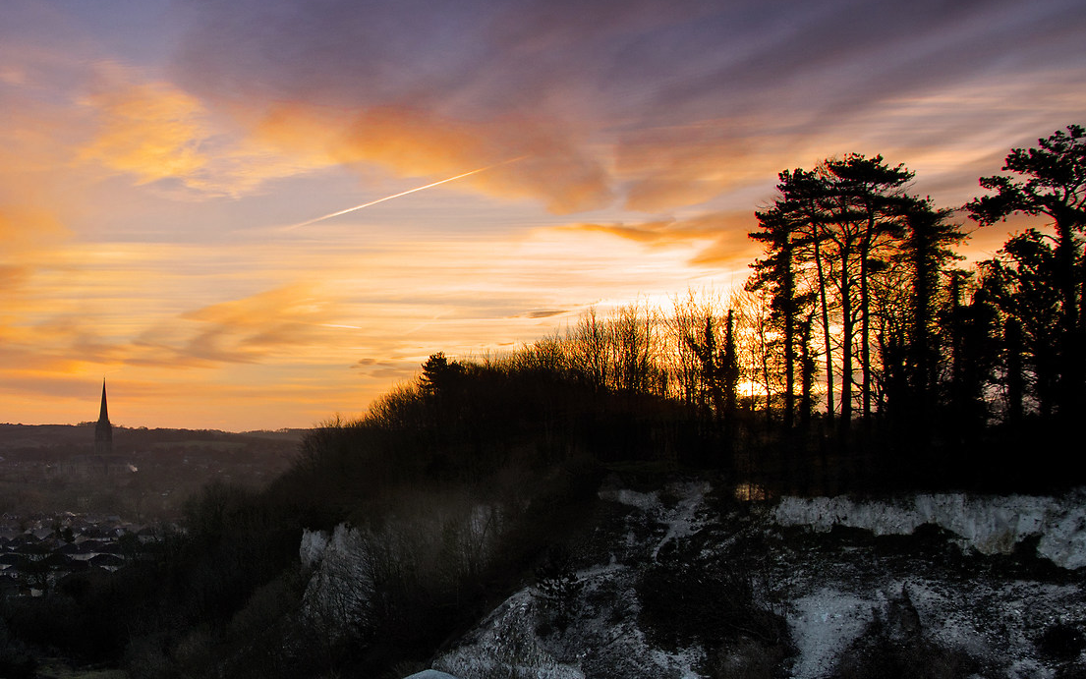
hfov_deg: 37.1
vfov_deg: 24.4
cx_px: 244
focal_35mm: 53
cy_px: 367
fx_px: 1569
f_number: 5.6
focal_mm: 16
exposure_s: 1/40
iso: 100
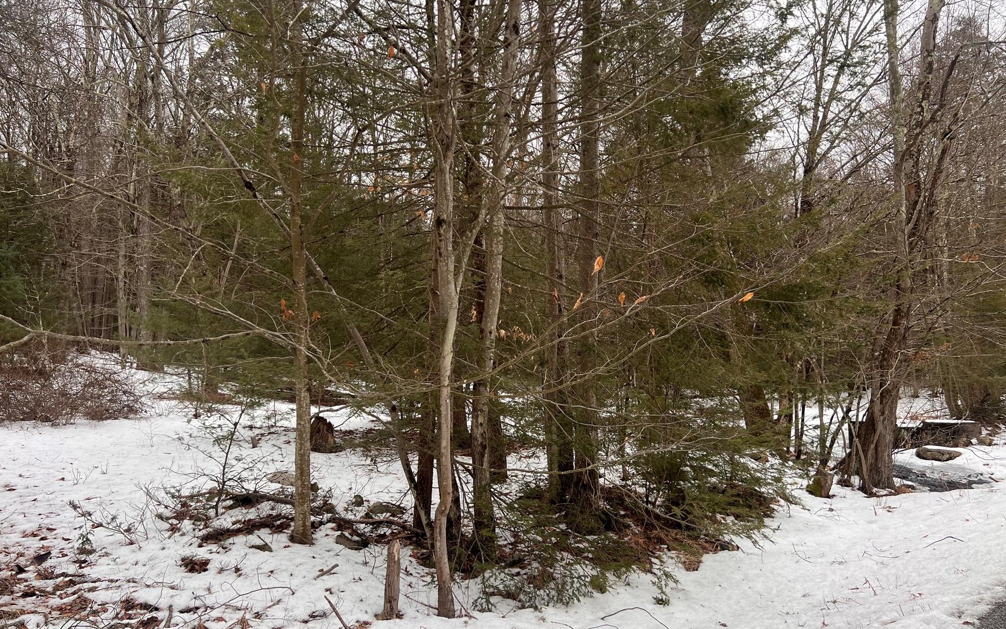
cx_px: 509
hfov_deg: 66.5
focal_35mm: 28
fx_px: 768
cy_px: 340
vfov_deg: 44.5
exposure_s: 1/436
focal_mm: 5.7
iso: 50
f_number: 1.5
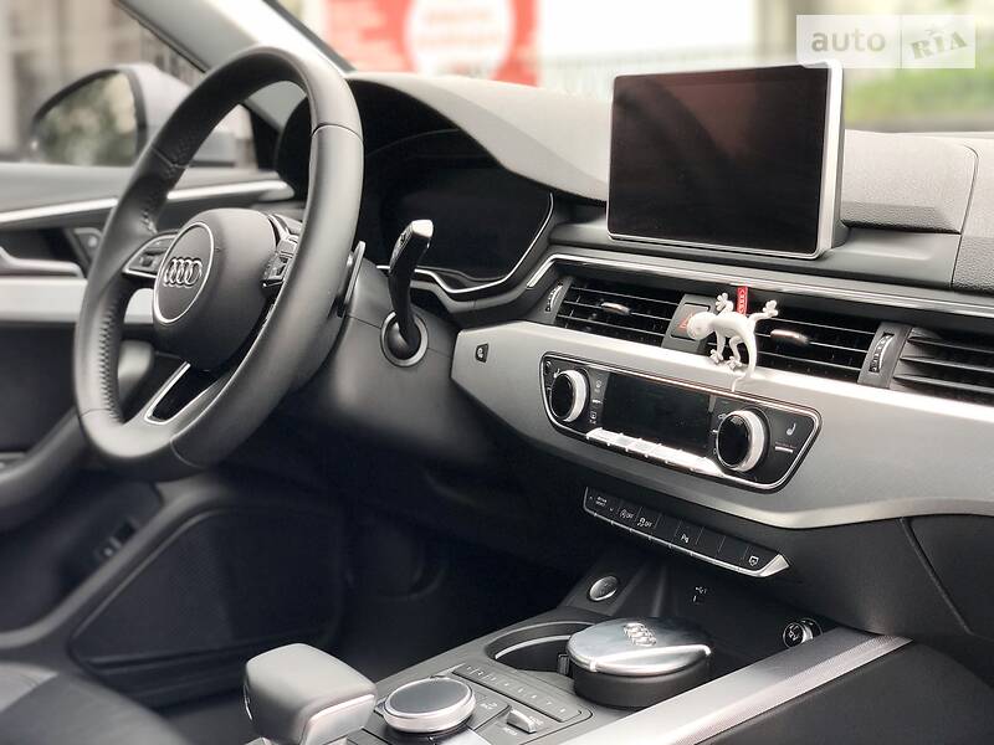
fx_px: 1493
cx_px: 497
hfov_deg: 36.8
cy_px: 372
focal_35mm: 52
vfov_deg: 28.0
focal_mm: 6
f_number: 2.4
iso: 25
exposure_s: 1/60
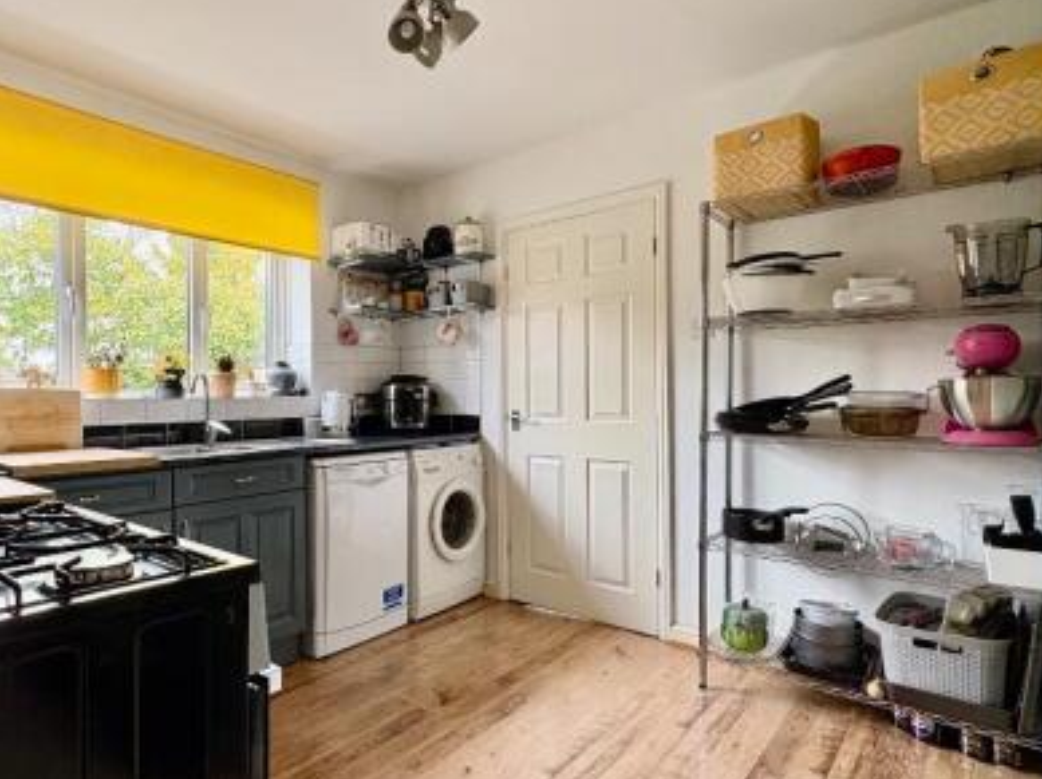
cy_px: 395
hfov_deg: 76.5
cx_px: 347
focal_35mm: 21
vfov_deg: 63.4
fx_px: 632
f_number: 2.2
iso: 250
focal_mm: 2.22
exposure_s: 1/60
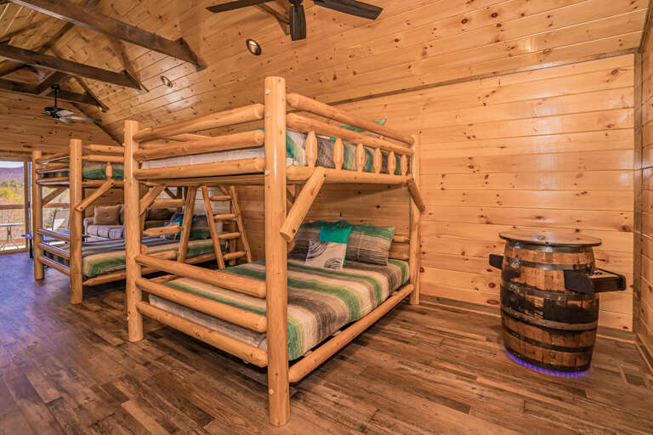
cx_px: 326
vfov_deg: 73.7
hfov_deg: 96.7
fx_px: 290
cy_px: 218
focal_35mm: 16
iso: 400
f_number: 7.1
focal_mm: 16
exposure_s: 1/200
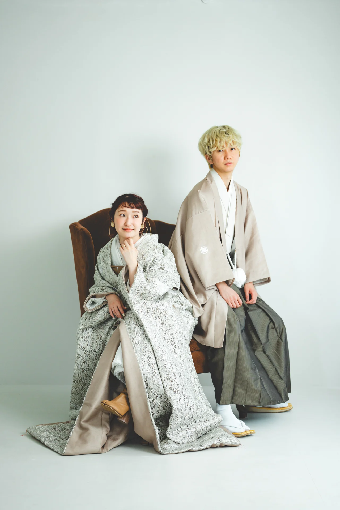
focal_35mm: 70
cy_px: 255
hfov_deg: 19.5
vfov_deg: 28.8
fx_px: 992
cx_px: 170
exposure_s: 1/250
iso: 500
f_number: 2.8
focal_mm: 70
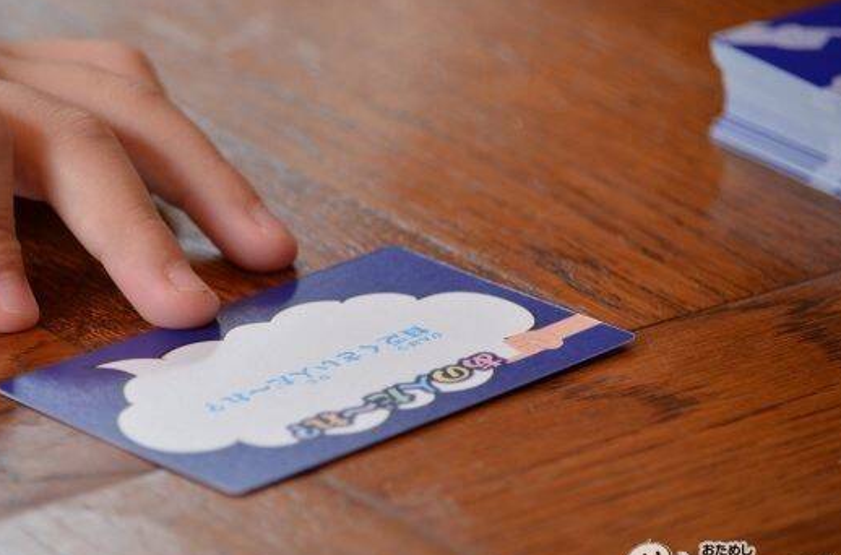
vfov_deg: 4.0
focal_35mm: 339
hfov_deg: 6.1
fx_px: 7895
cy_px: 278
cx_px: 328
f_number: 5.6
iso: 1600
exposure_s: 1/160
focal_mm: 180
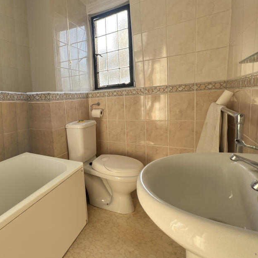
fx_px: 160
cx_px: 72
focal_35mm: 19
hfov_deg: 73.4
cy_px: 117
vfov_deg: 77.5
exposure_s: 1/113
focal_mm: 1.57
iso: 32
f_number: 1.8
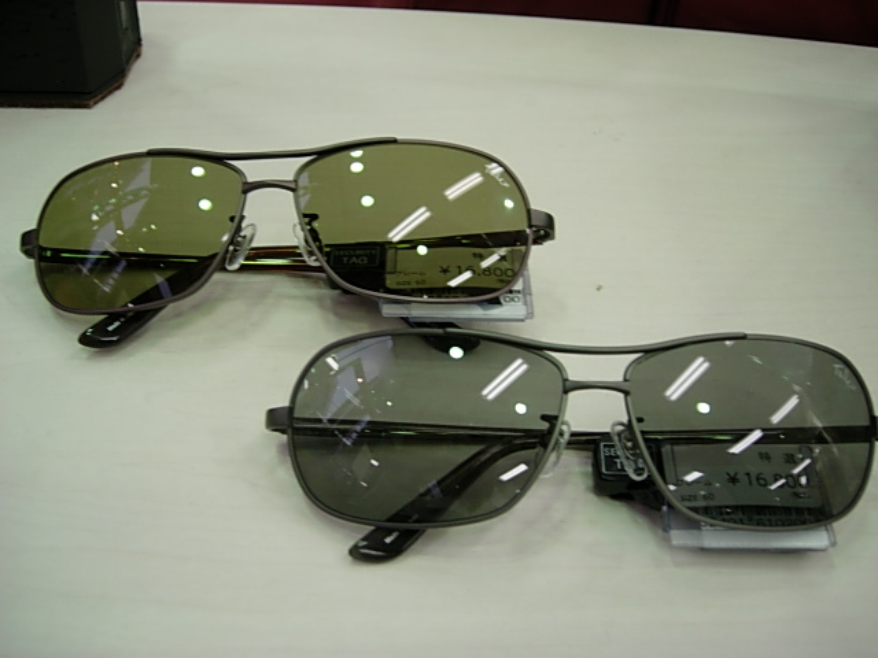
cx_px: 439
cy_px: 329
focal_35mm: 38
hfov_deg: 49.0
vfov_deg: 37.7
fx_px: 964
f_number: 2.8
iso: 64
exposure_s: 1/42.7
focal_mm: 7.8
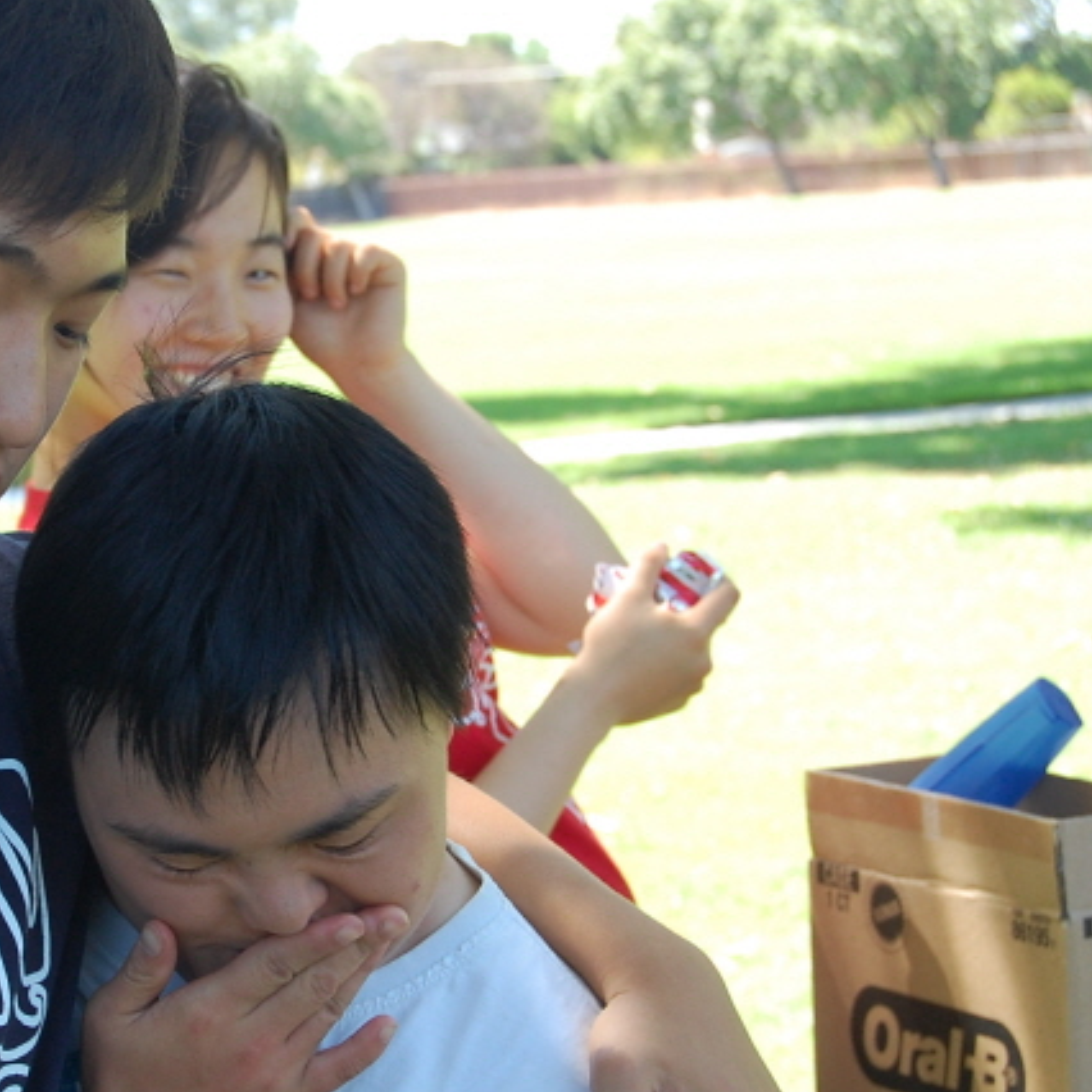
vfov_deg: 13.5
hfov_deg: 13.5
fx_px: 4604
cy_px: 592
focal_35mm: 129
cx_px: 200
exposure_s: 1/125
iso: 400
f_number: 9
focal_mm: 48
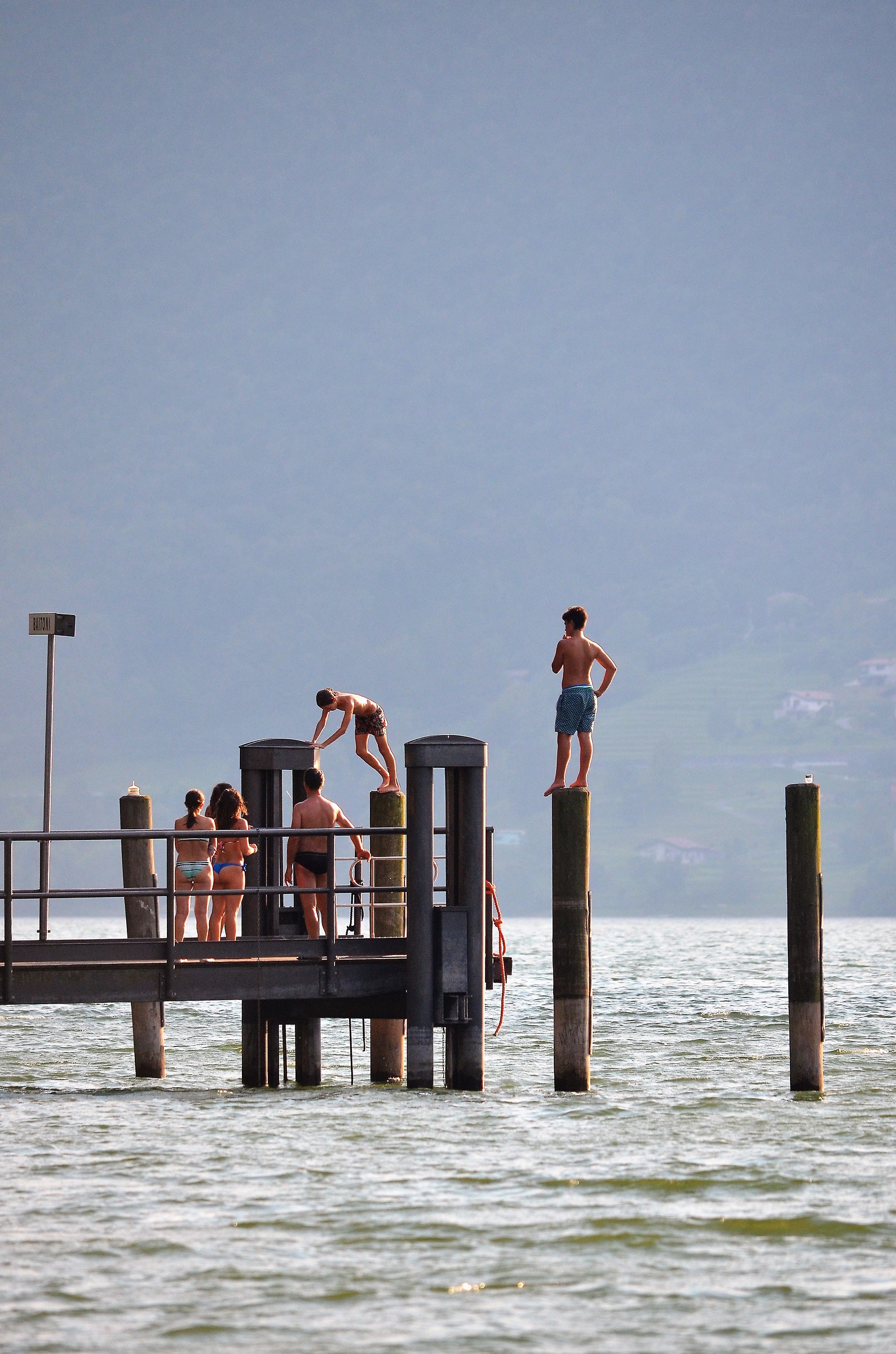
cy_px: 677
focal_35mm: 360
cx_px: 448
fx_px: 13503
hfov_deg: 3.8
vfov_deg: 5.7
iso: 800
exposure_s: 1/2000
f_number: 5.6
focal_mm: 240
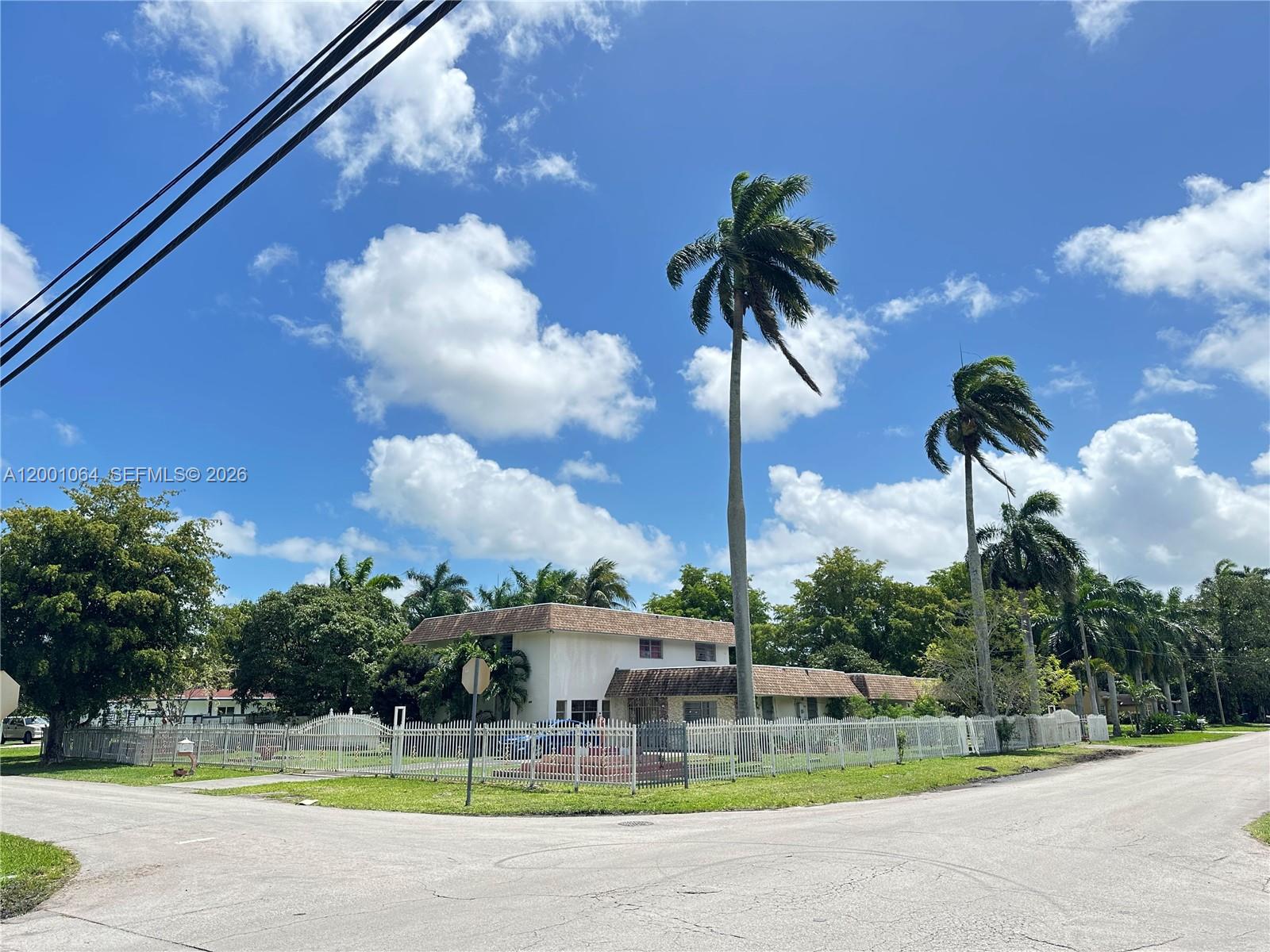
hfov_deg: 71.6
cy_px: 476
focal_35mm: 24
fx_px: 881
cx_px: 635
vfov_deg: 56.8
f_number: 1.78
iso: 80
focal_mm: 6.86
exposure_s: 1/2299
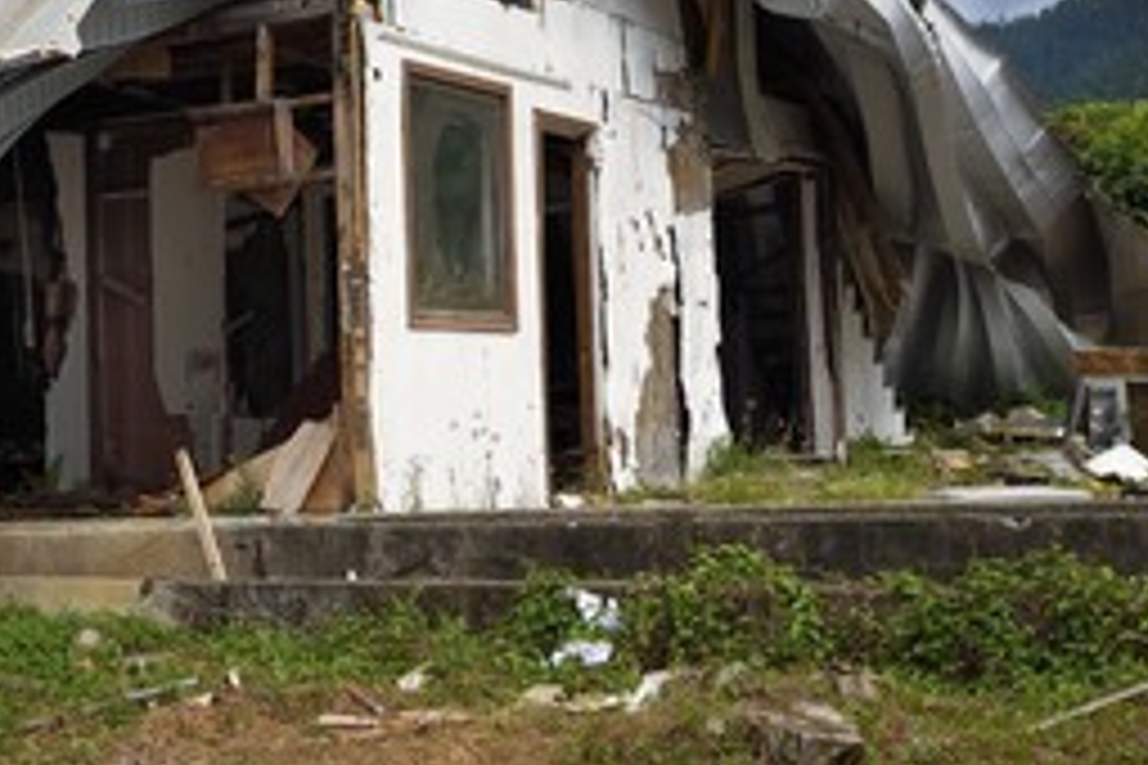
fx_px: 2360
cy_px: 148
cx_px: 356
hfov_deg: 27.1
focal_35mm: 74
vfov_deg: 18.3
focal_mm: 45
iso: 200
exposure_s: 1/250
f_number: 11
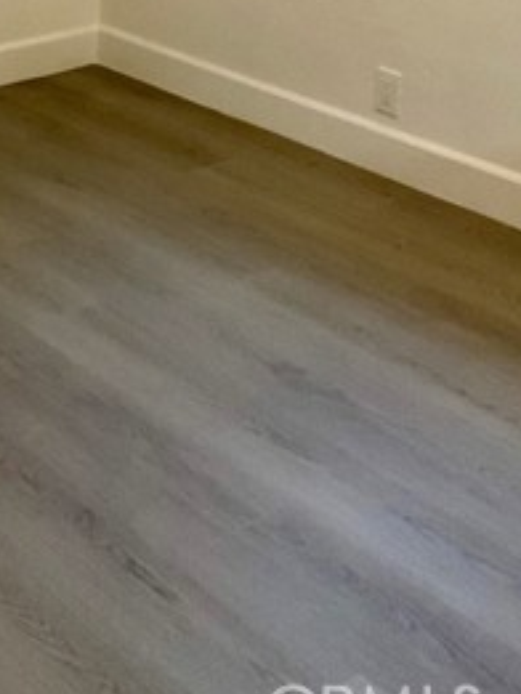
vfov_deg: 25.1
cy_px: -104
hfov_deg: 20.0
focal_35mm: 71
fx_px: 1424
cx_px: -24
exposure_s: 1/40
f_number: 1.8
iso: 320
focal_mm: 3
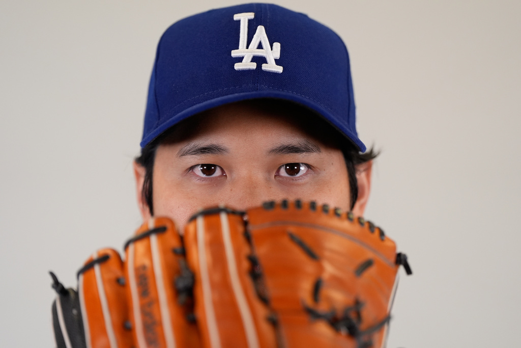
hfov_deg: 12.6
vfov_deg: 8.4
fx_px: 2359
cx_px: 260
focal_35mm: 163
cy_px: 174
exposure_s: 1/1000
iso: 1600
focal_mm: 163
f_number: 3.2
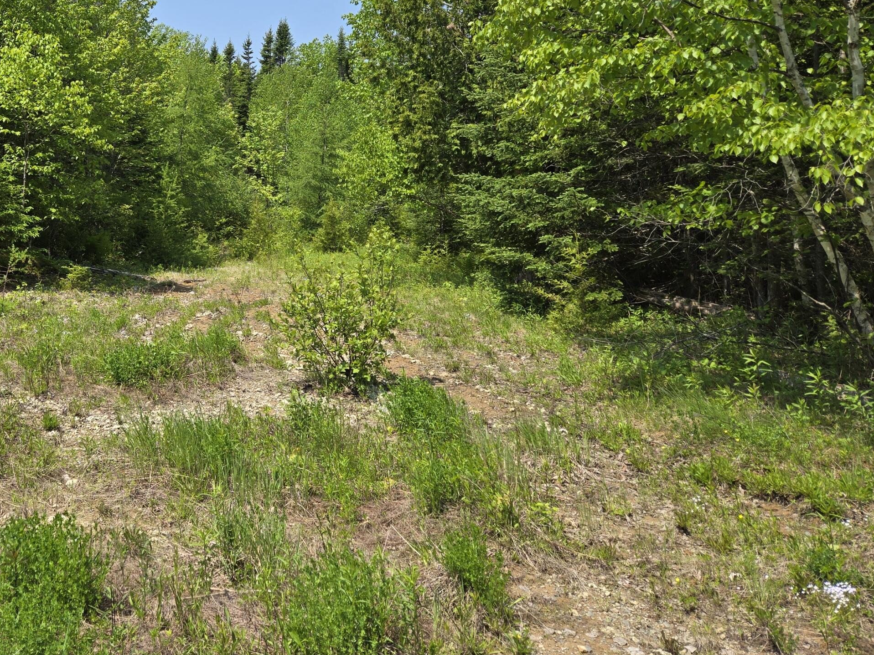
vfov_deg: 38.8
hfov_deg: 49.0
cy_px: 176
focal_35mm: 36
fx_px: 909
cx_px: 203
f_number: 1.8
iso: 25
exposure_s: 1/1546
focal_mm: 5.4
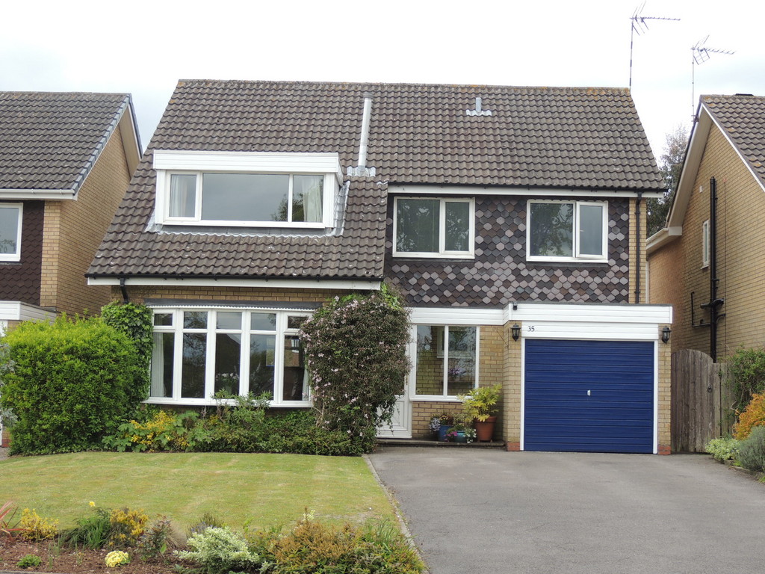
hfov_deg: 34.9
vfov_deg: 26.6
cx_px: 382
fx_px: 1215
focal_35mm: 55
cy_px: 287
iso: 100
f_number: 3.7
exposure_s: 1/250
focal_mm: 9.8
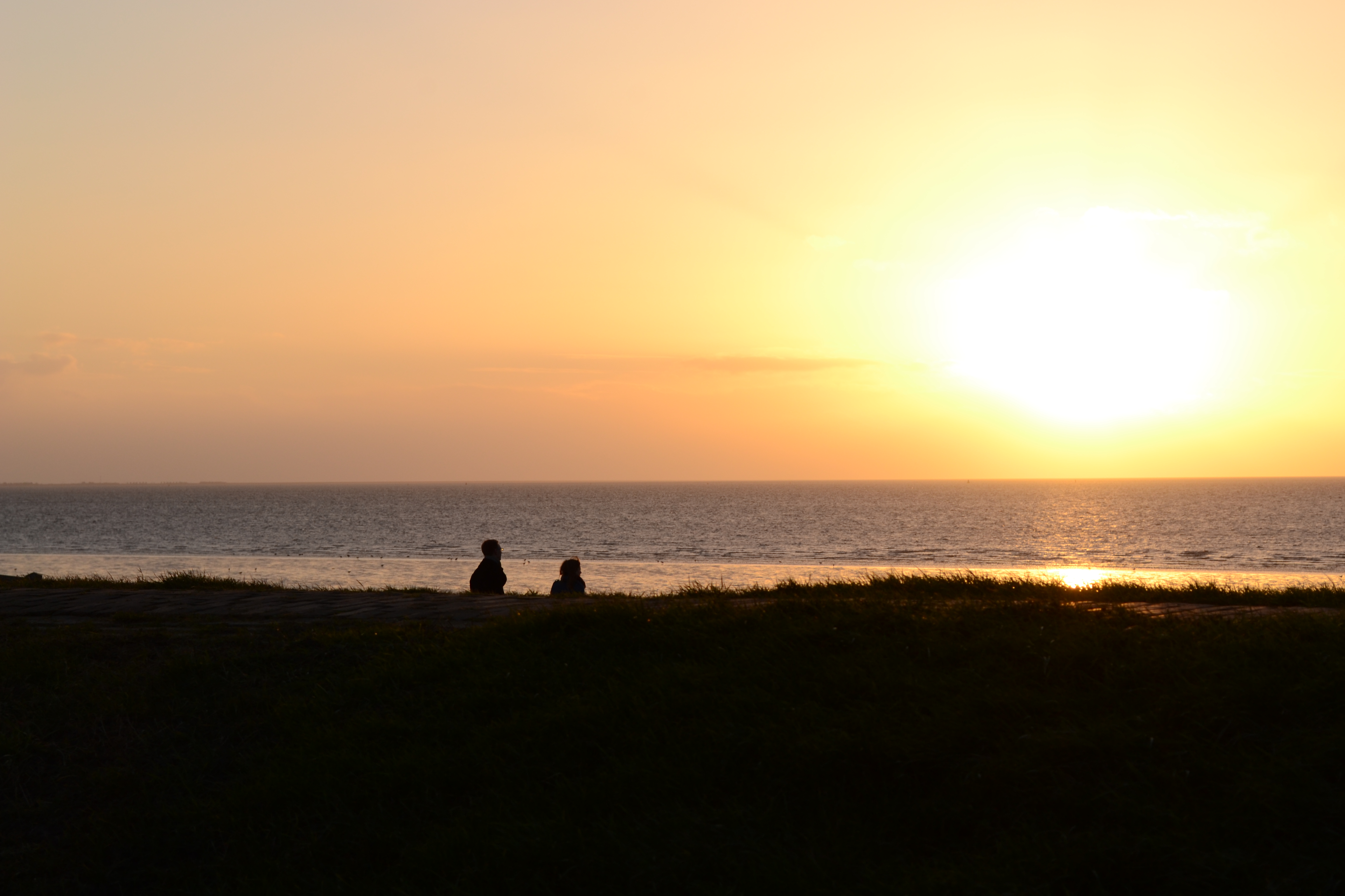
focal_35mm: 82
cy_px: 448
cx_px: 672
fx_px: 3082
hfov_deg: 24.6
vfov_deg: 16.6
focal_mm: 55
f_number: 9
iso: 100
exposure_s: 1/125
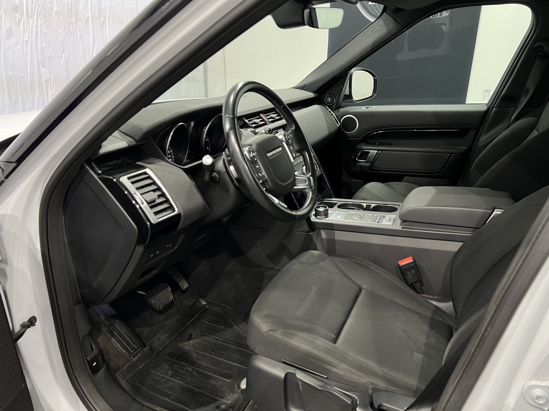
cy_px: 206
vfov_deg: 53.1
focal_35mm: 26
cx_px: 274
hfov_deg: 67.3
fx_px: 412
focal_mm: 5.7
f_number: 1.5
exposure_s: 1/50
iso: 125
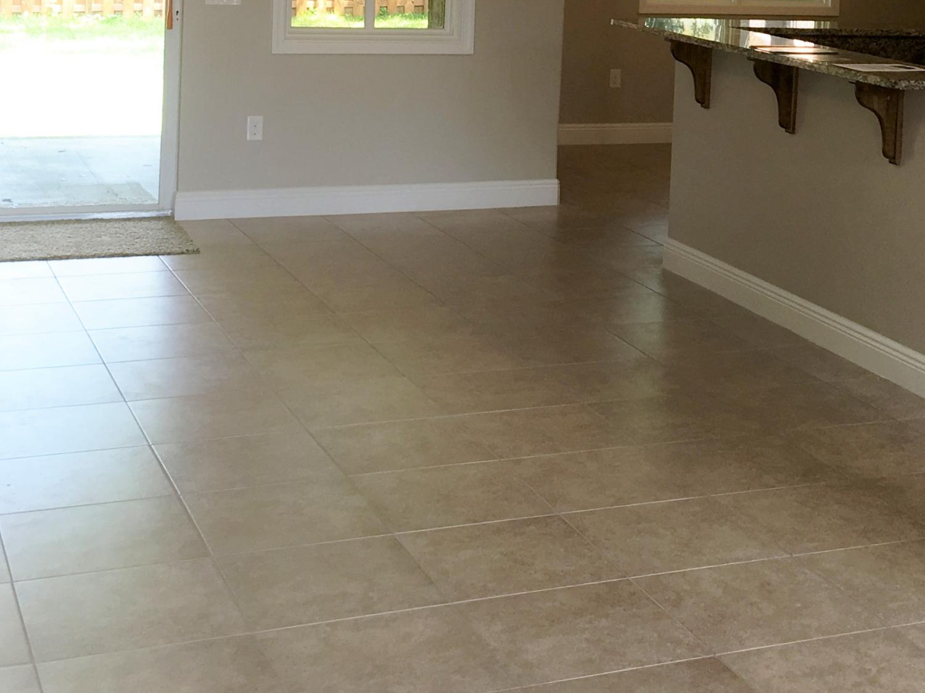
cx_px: 668
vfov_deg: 24.3
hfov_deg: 32.7
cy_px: 27
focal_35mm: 58
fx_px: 1550
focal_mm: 4.15
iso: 25
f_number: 2.2
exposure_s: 1/40
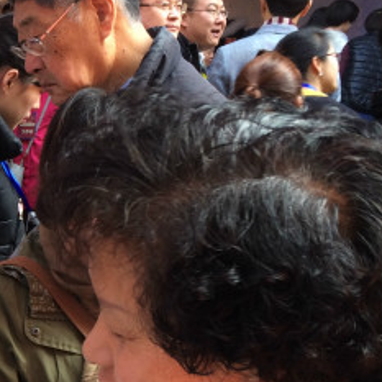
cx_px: -144
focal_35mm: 88
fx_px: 1099
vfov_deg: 19.4
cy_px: 341
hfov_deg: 18.1
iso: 50
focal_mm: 4.15
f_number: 2.2
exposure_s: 1/60
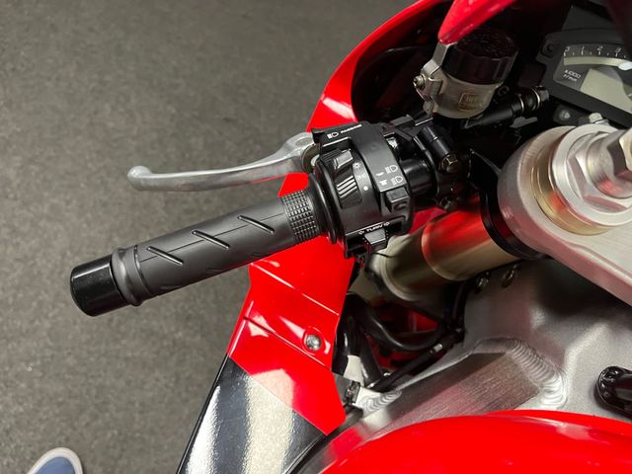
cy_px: 237
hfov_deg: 67.3
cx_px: 316
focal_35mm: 26
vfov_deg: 53.1
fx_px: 475
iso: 320
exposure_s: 1/50
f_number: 1.6
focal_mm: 5.1
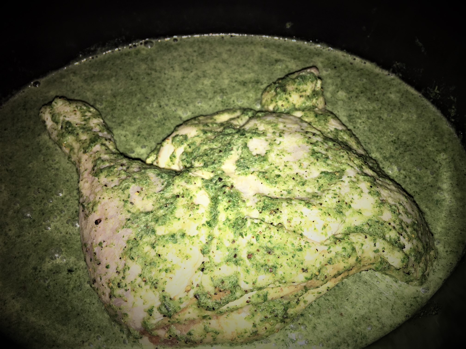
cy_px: 174
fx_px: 390
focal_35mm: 29
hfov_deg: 61.7
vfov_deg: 48.2
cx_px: 233
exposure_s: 1/69
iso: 25
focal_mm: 4.15
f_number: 2.2
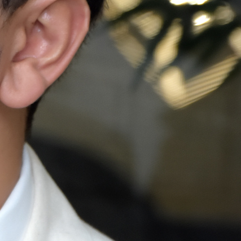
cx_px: -87
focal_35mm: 457
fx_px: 3598
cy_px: 71
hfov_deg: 3.8
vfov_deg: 3.8
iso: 800
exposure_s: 1/60
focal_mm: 85
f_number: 6.3
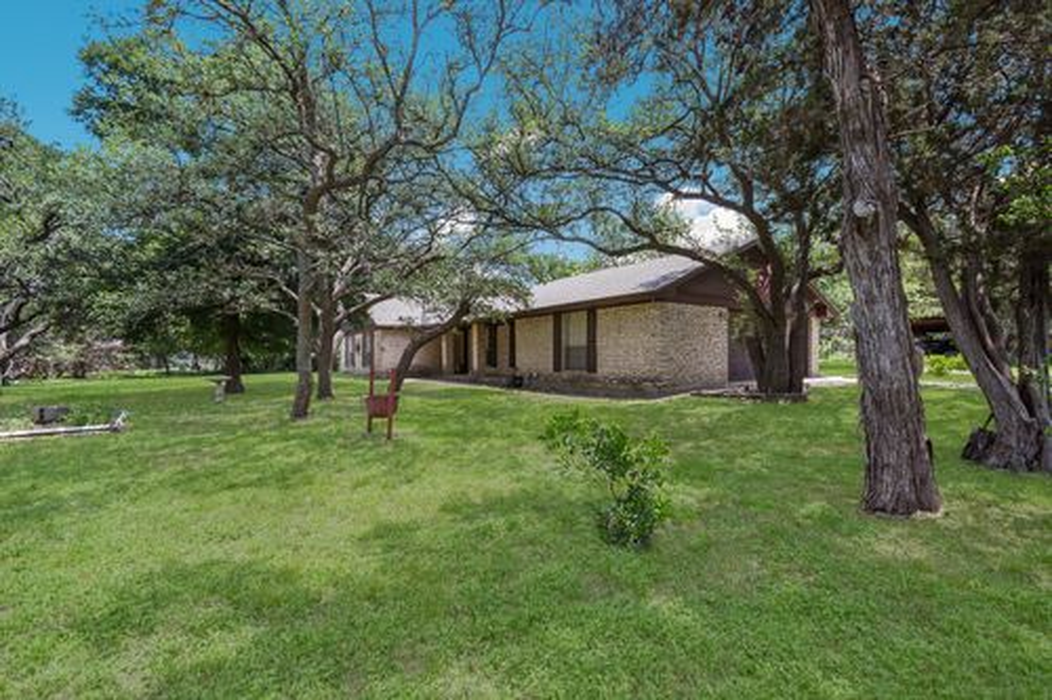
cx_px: 526
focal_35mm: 15
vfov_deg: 77.3
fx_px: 438
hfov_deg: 100.4
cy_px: 350
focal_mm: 10
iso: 200
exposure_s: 1/160
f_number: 8
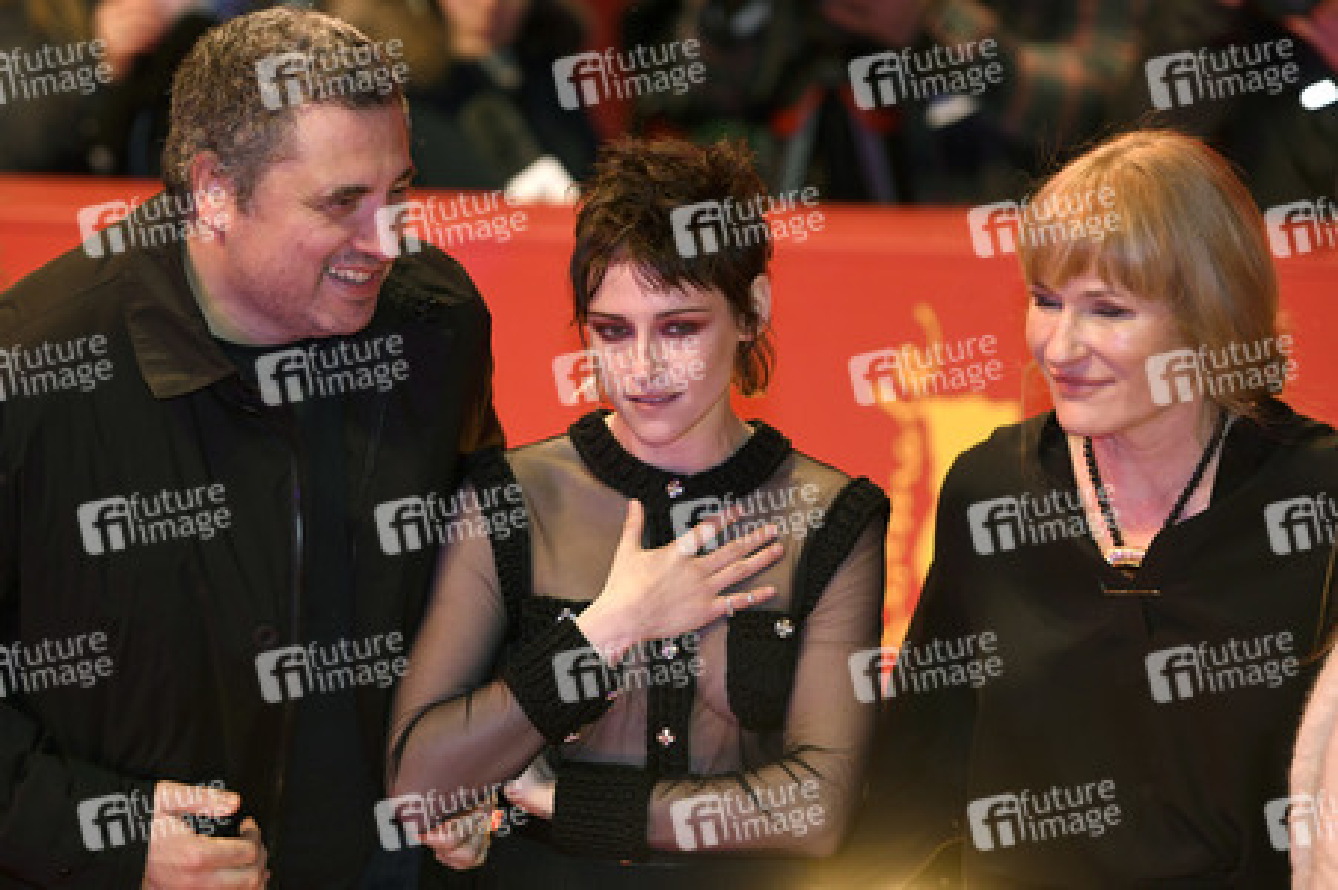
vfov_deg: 8.8
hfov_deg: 13.3
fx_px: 5756
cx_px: 669
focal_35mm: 155
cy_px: 445
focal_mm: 155
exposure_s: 1/400
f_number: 3.2
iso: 1250
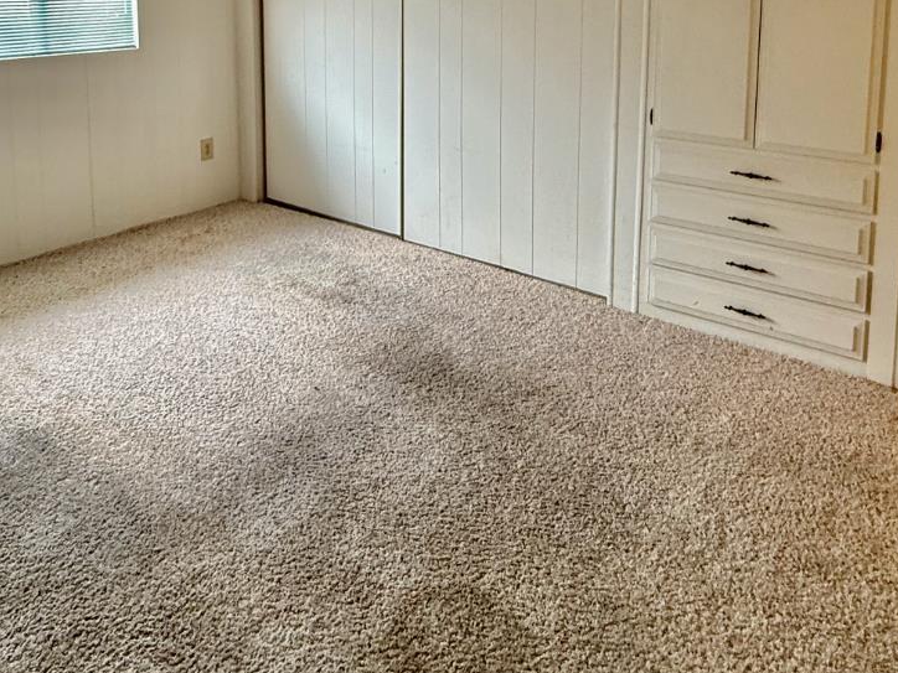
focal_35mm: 29
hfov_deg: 61.4
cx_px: 392
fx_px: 752
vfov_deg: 43.8
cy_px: 60
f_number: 2.2
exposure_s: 1/60
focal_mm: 2.22
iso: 200
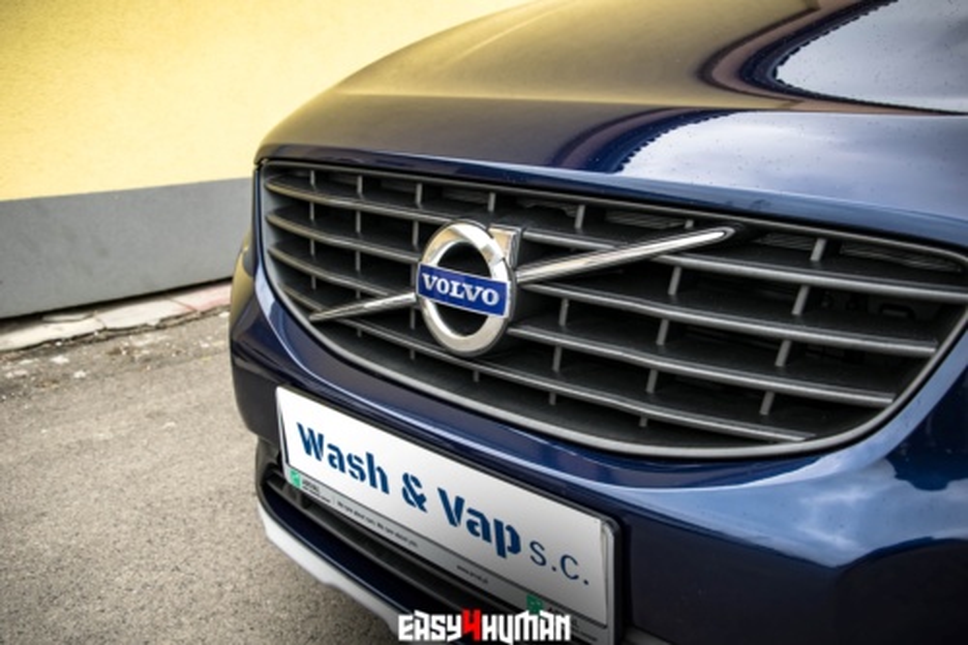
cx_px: 484
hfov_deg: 51.3
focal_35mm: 38
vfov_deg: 35.5
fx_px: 1008
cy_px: 322
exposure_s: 1/125
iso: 400
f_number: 5.6
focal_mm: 25
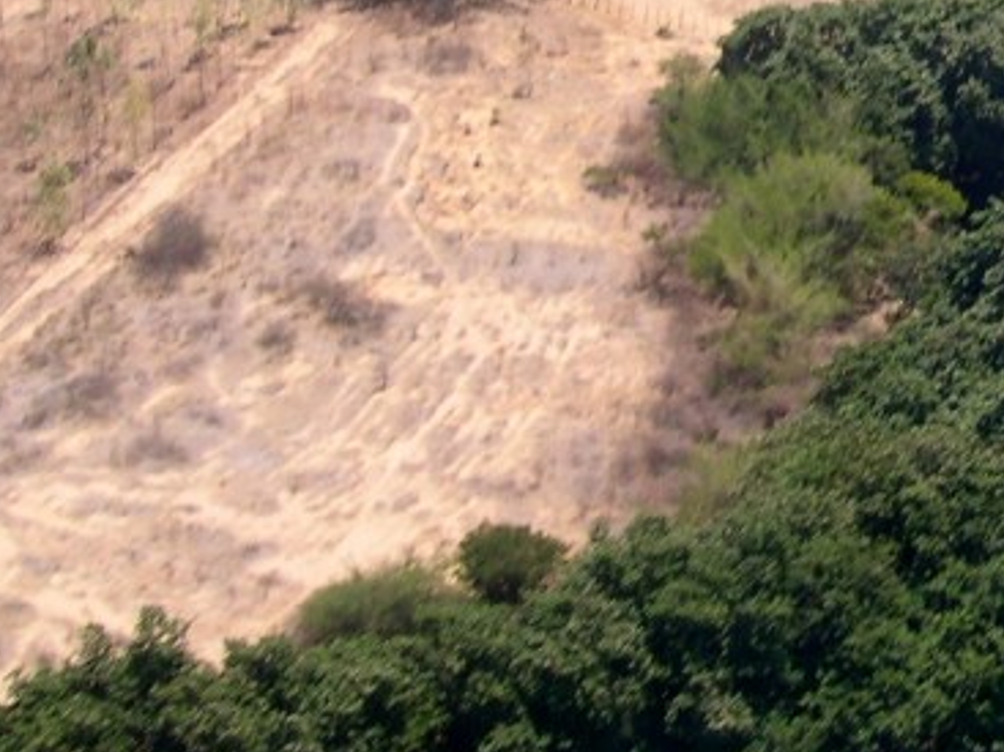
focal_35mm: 106
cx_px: 1204
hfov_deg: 17.7
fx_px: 3073
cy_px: -139
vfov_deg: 13.6
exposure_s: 1/133
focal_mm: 8
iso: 100
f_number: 7.6
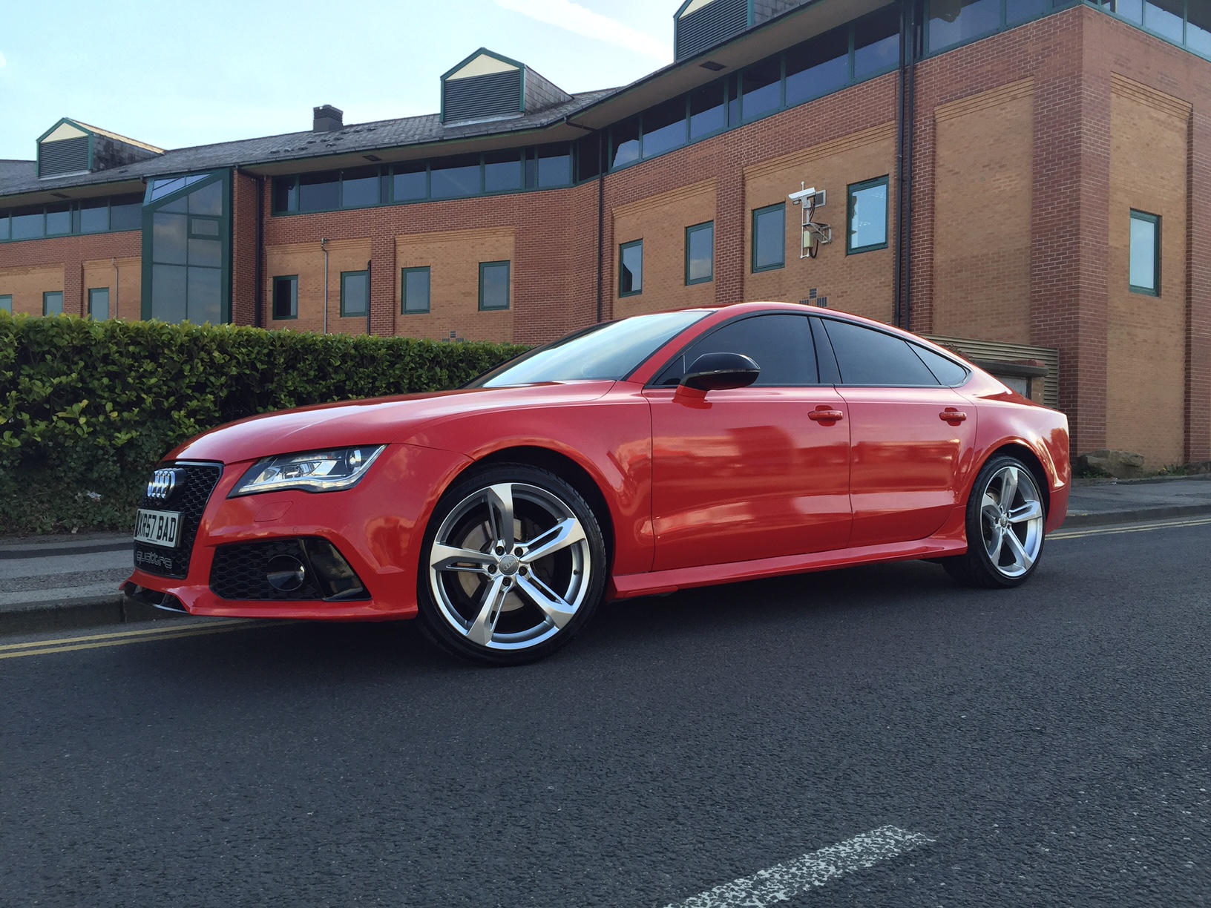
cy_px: 454
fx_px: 1015
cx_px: 606
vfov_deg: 48.2
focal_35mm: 29
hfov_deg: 61.7
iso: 32
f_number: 2.2
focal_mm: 4.15
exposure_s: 1/460
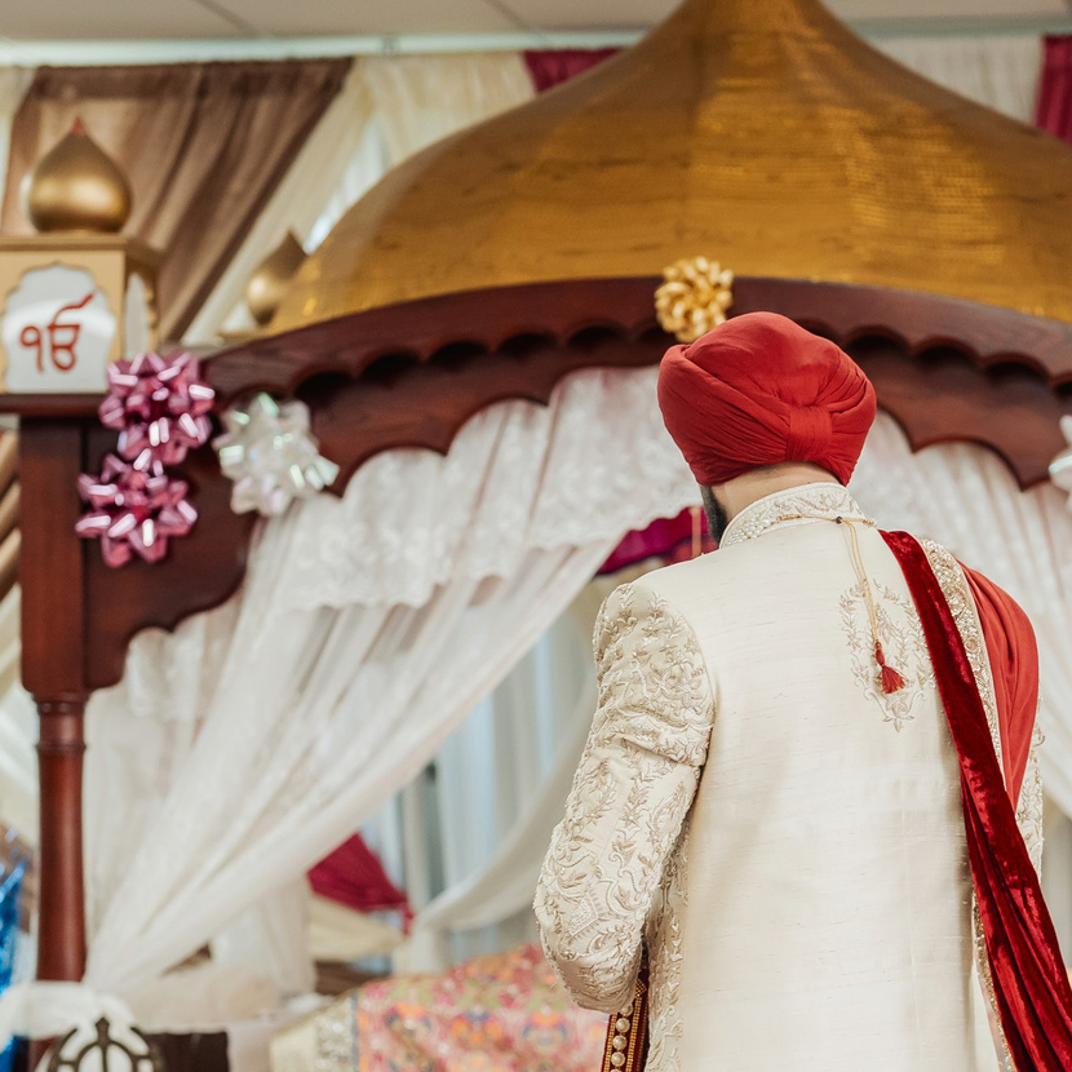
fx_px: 4590
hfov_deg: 13.2
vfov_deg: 13.2
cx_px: 938
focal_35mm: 131
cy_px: 911
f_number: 2
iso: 800
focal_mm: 50
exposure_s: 1/200
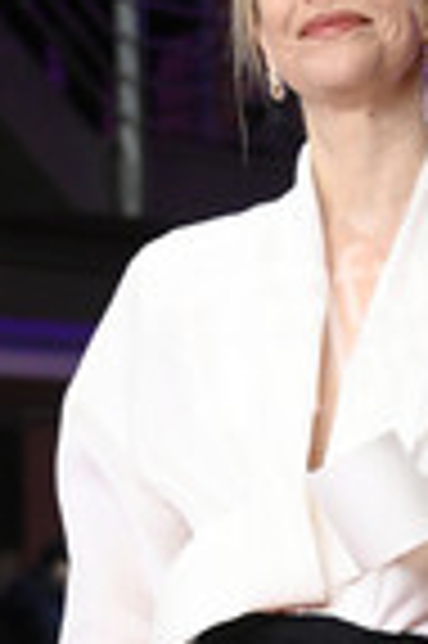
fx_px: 5005
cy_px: 549
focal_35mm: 280
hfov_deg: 4.9
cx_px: 541
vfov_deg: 7.3
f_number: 5.6
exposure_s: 1/200
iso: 5000
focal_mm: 100
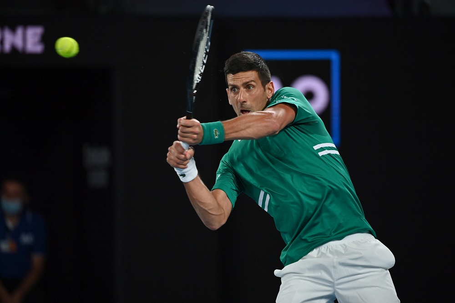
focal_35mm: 360
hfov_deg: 5.7
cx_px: 228
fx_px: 4548
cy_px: 152
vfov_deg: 3.8
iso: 2000
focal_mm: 360
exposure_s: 1/1600
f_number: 4
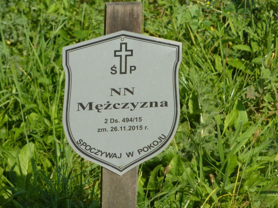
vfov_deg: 7.6
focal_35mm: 196
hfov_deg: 10.1
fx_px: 1574
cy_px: 104
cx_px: 139
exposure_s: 1/640
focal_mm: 32.1
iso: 125
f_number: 4.5
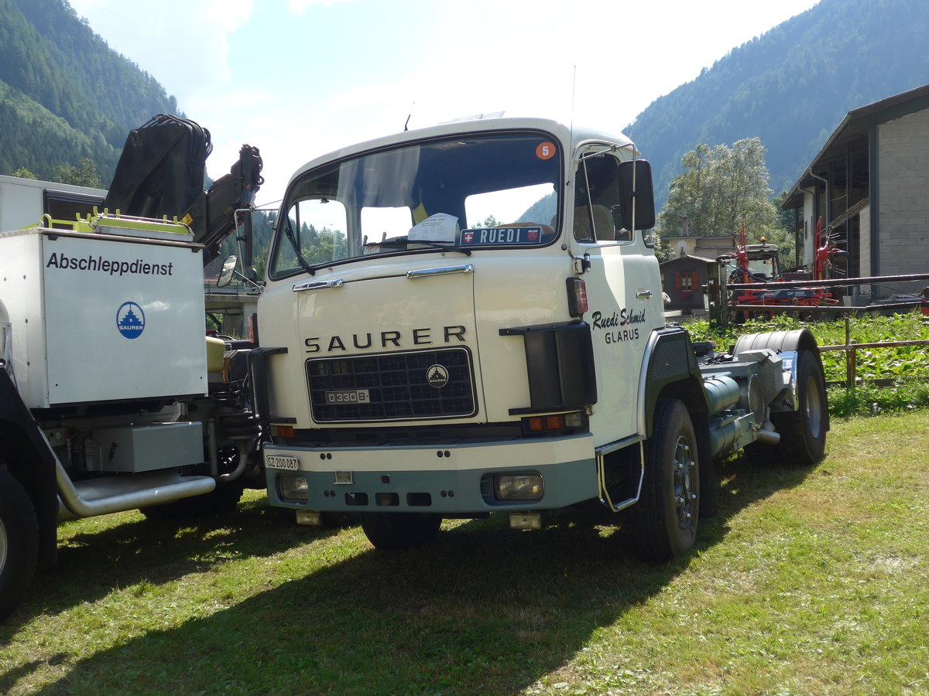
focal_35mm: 41
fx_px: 1100
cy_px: 348
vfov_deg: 35.1
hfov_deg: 45.8
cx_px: 464
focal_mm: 8.4
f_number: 2.8
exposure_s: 1/1000
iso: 80
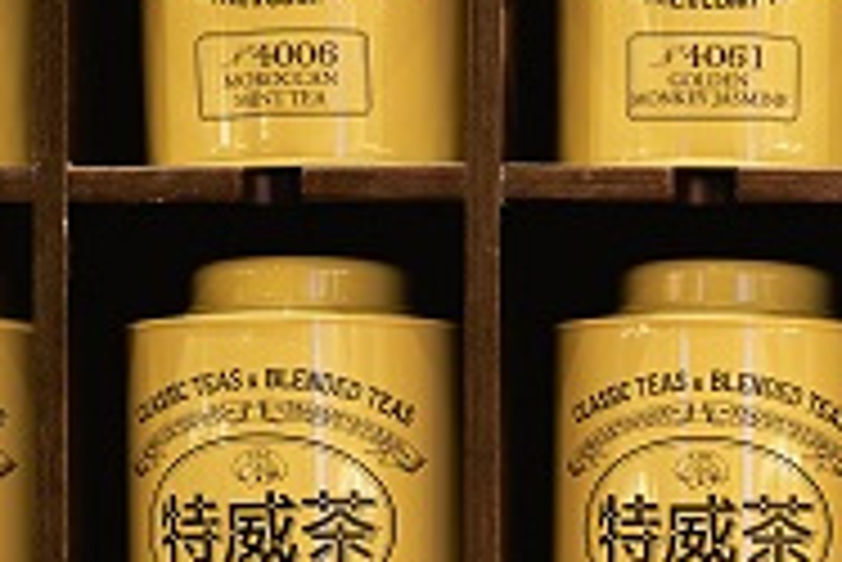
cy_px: 625
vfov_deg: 9.8
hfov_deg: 14.2
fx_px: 3230
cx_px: 1130
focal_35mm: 138
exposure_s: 1/40
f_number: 2.8
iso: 200
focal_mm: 43
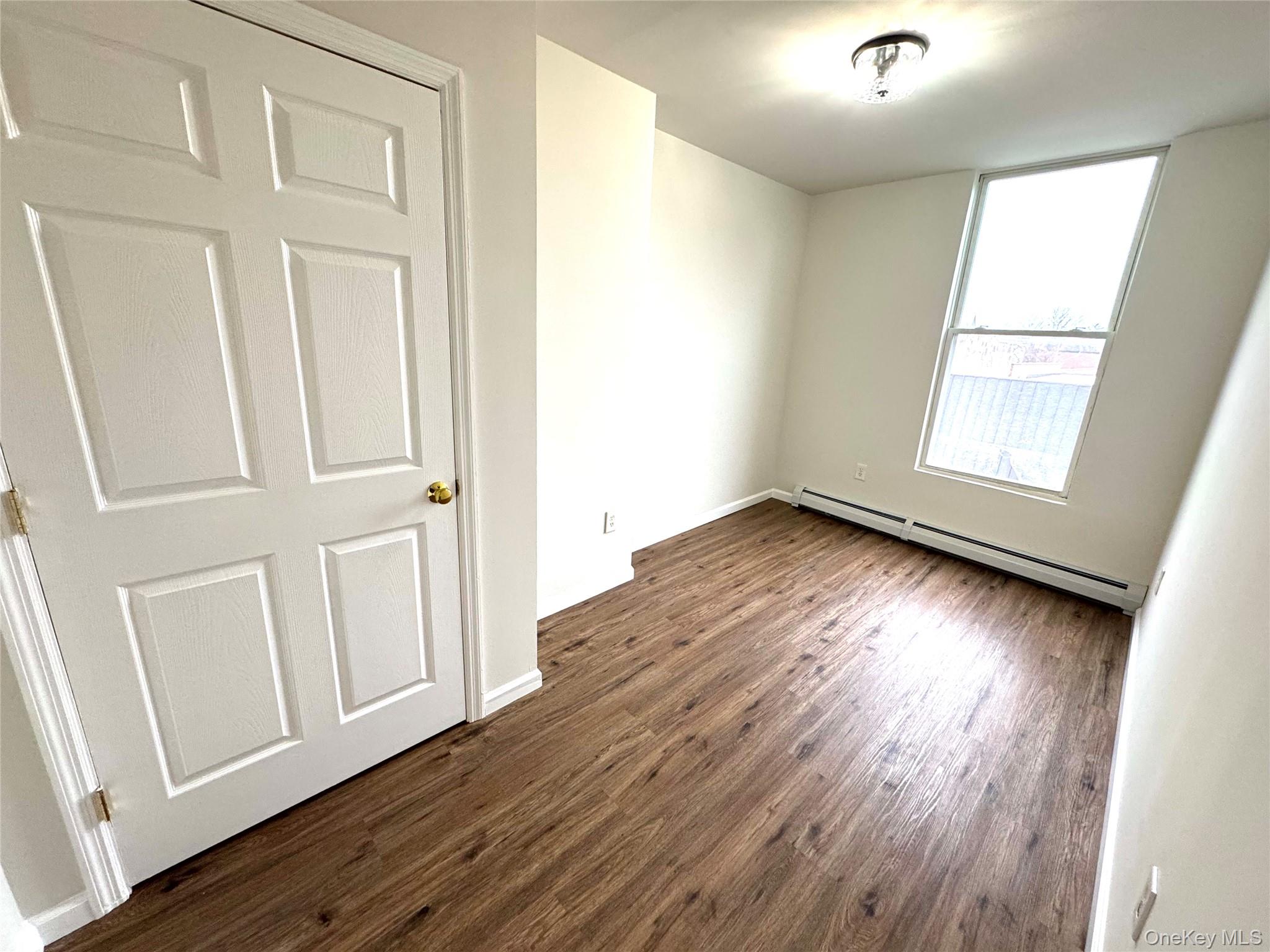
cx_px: 635
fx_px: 514
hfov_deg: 102.1
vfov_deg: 85.7
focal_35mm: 14
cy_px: 476
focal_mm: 2.22
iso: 200
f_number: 2.2
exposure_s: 1/120
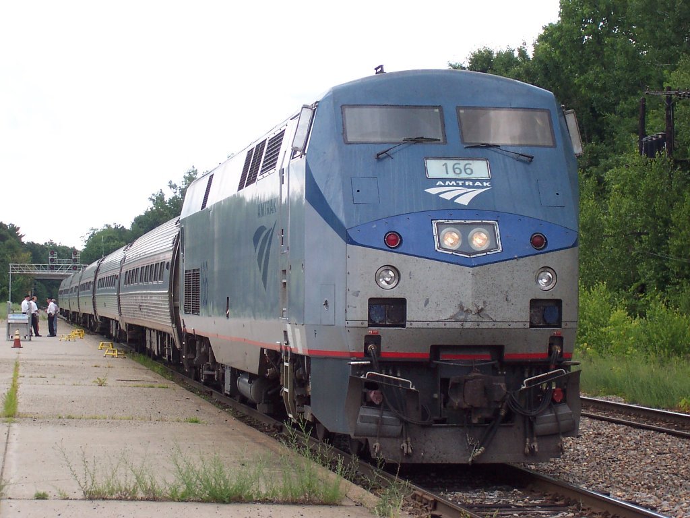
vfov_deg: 13.3
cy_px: 259
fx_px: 2213
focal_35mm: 111
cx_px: 345
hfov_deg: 17.7
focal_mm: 16.8
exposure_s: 1/250
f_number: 4.8
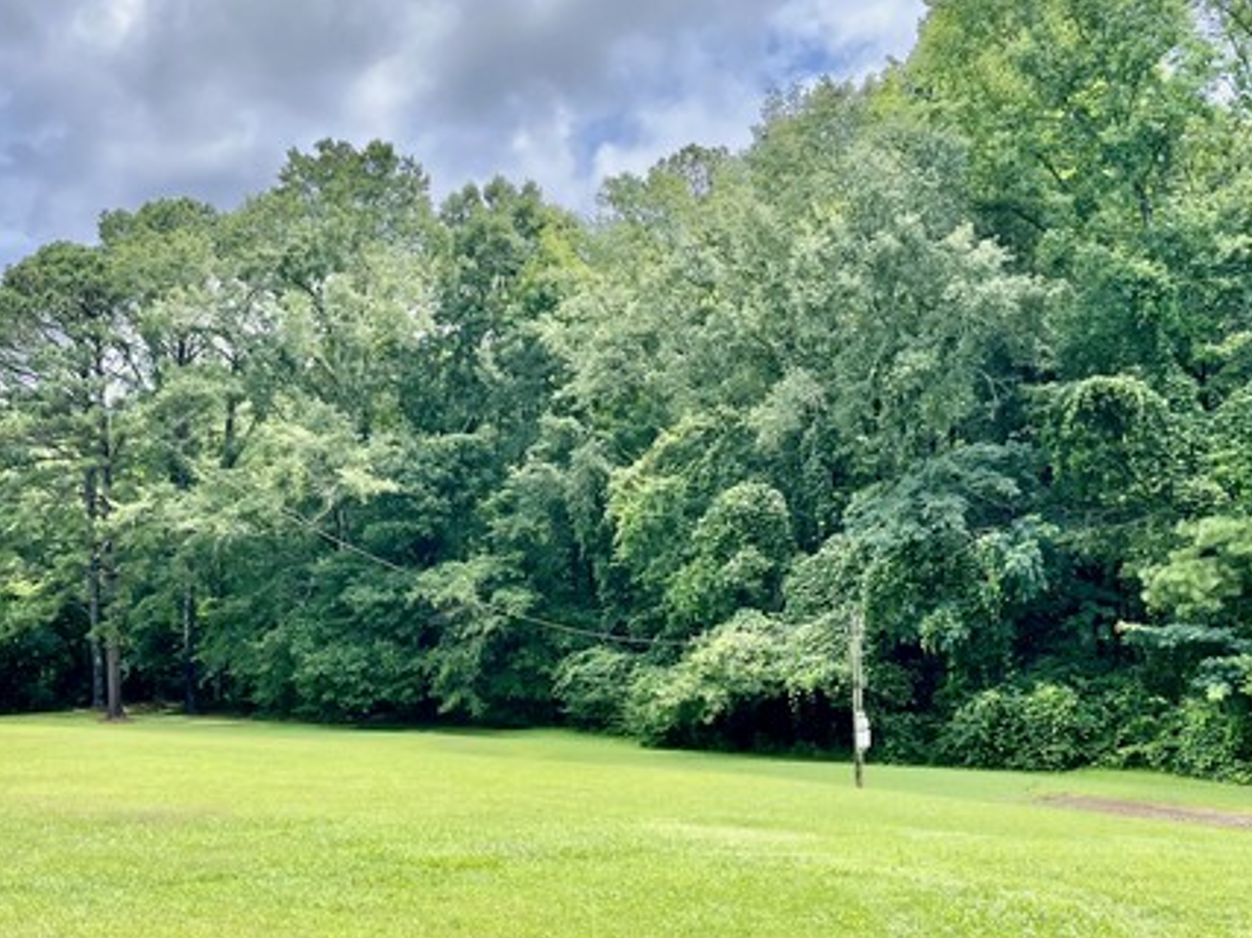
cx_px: 513
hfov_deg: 47.6
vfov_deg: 36.7
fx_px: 1410
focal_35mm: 39
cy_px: 560
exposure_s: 1/1776
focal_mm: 5.1
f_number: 1.6
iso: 50
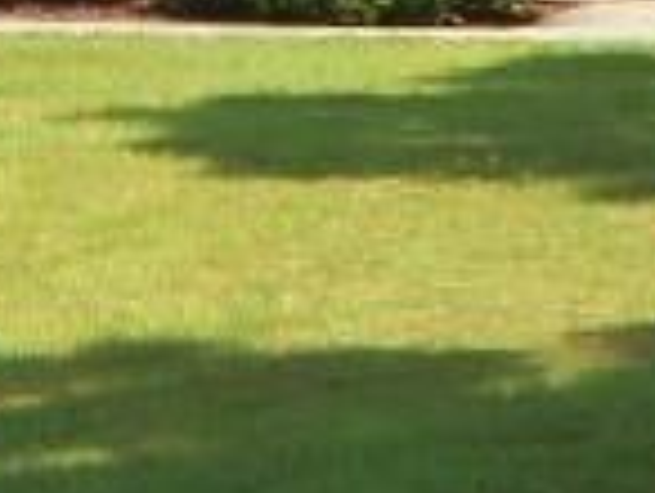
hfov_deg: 5.8
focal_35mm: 343
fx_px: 6501
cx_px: 292
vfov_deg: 4.2
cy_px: -775
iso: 80
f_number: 4.5
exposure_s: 1/320
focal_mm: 8.8
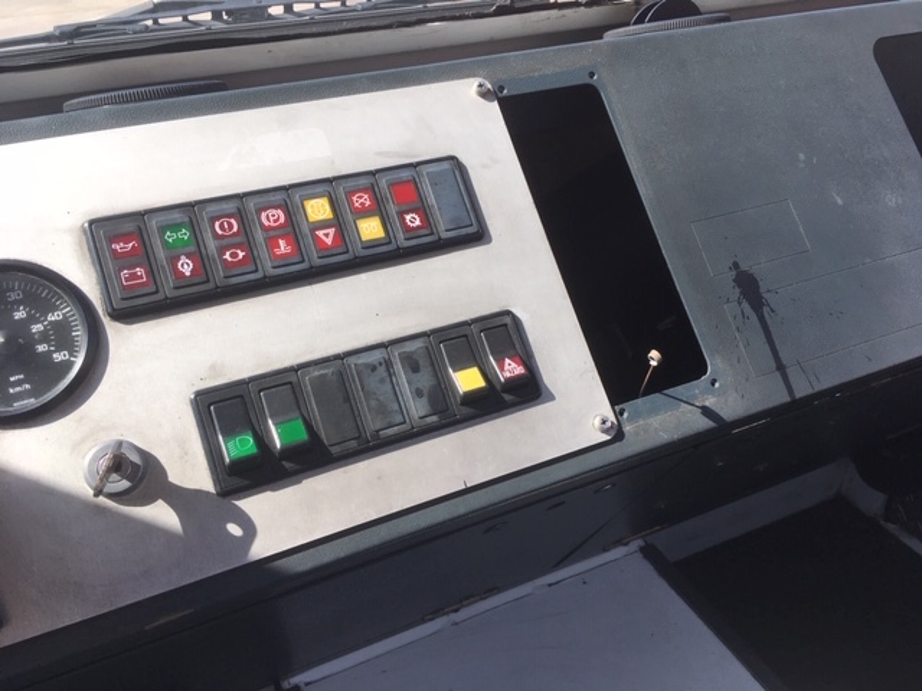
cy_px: 346
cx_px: 461
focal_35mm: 29
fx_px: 772
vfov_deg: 48.2
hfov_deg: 61.7
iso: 25
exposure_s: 1/680
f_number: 2.2
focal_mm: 4.15
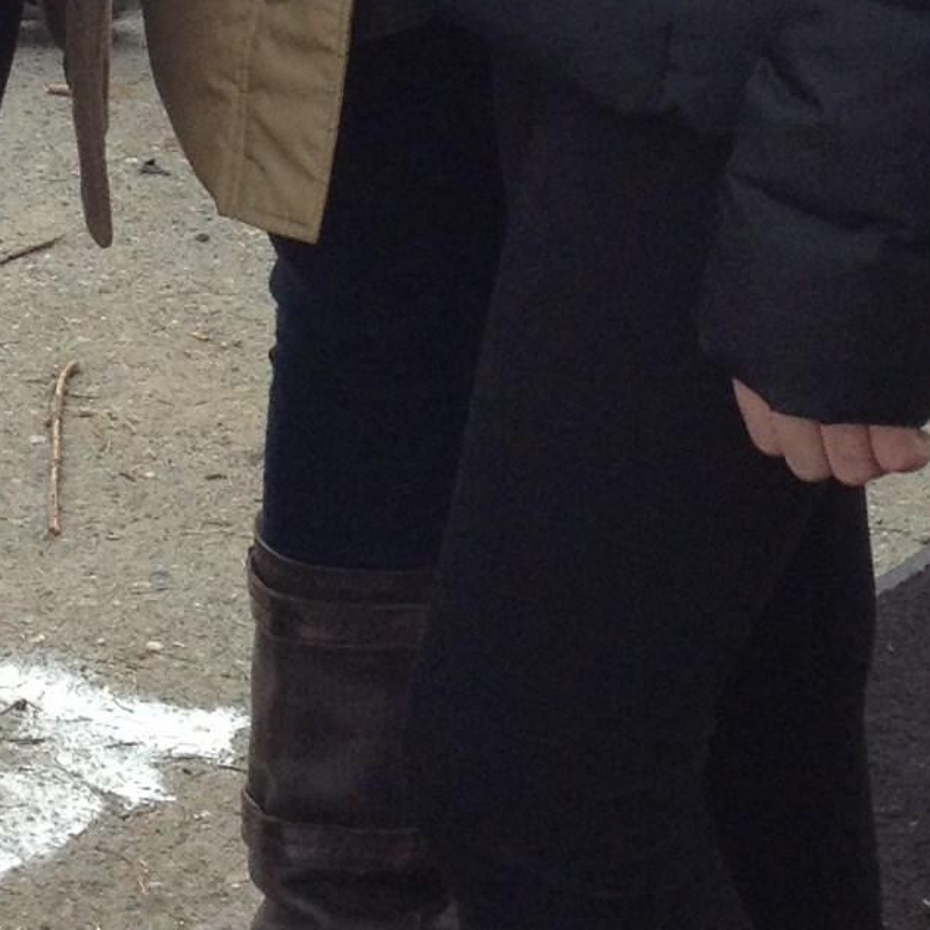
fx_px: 4863
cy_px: -674
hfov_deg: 10.9
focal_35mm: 160
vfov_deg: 10.4
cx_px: 279
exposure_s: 1/120
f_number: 2.4
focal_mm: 4.28
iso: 80
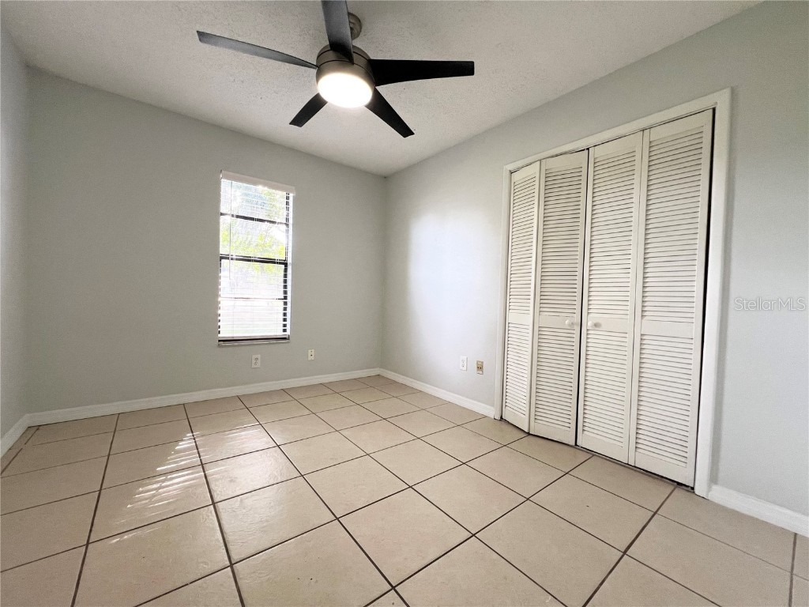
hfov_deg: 106.2
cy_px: 304
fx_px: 304
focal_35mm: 13
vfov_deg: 89.9
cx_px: 404
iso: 125
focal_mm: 1.57
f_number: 1.8
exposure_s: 1/60
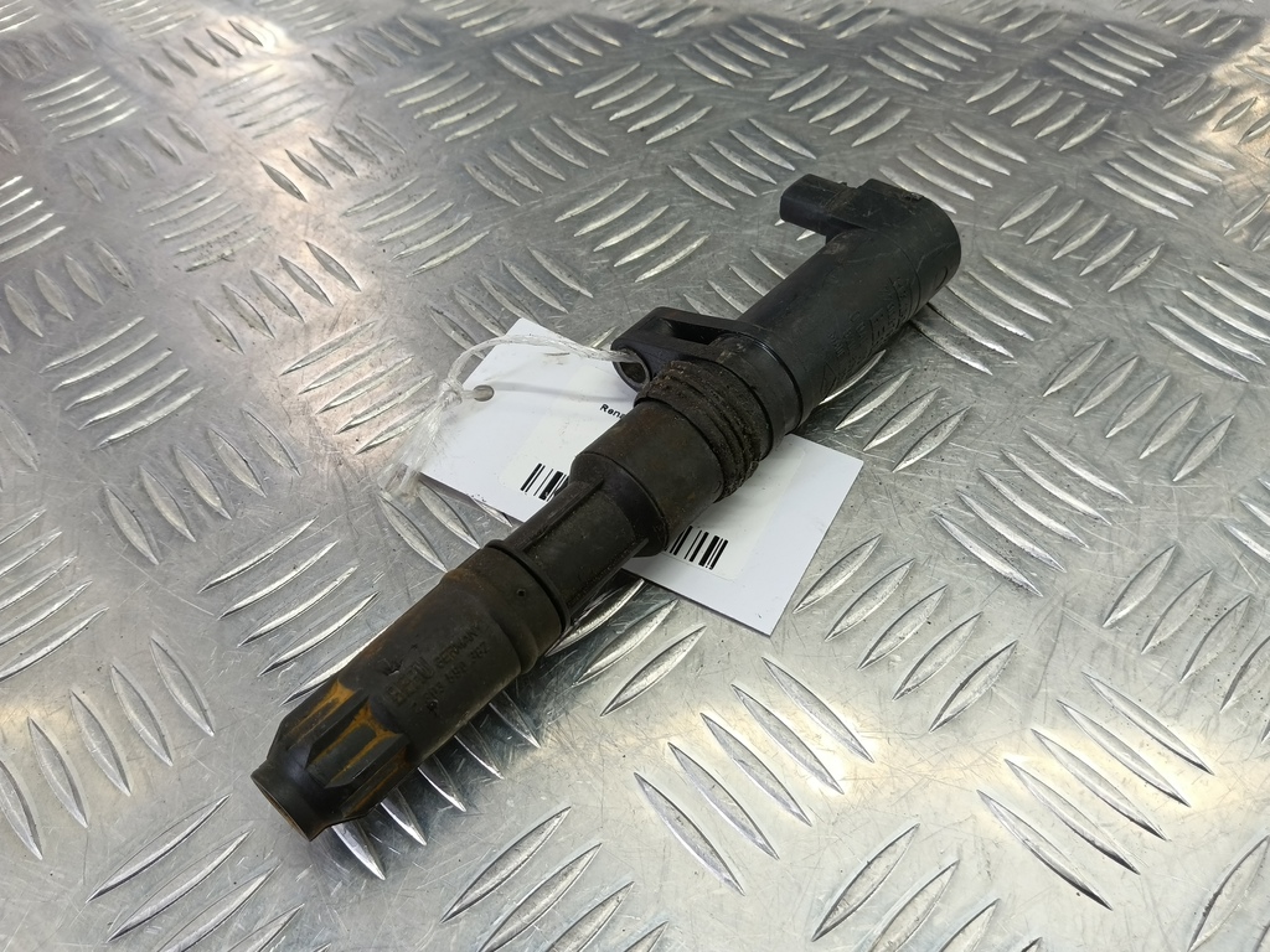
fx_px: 844
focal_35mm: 23
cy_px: 476
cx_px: 635
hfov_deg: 73.9
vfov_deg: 58.9
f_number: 1.6
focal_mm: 4.11
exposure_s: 1/50
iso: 105
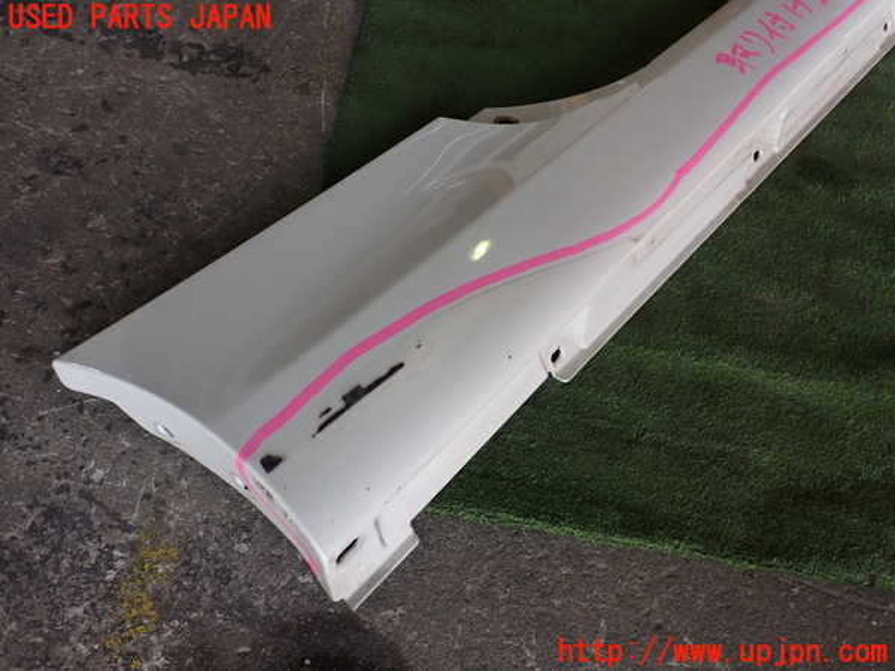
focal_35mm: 30
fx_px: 776
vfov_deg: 46.8
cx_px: 448
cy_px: 336
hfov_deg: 60.0
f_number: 3.2
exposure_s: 1/80
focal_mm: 5.4
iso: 100
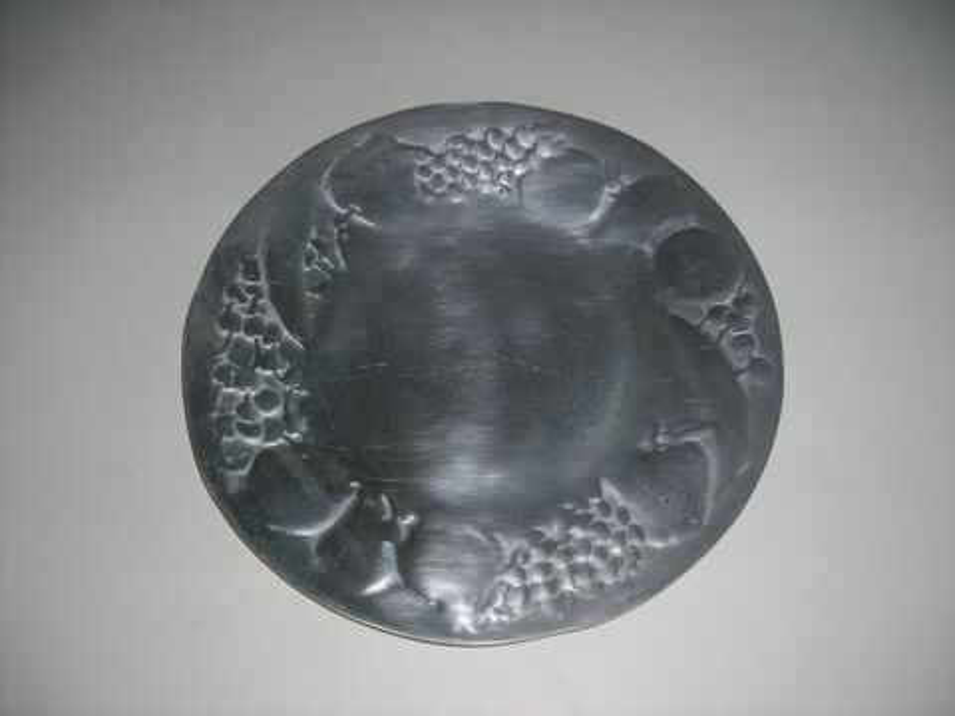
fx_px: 1048
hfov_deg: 49.0
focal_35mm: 38
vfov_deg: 37.7
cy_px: 358
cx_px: 478
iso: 50
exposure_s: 1/60.1
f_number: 3.2
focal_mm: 6.3
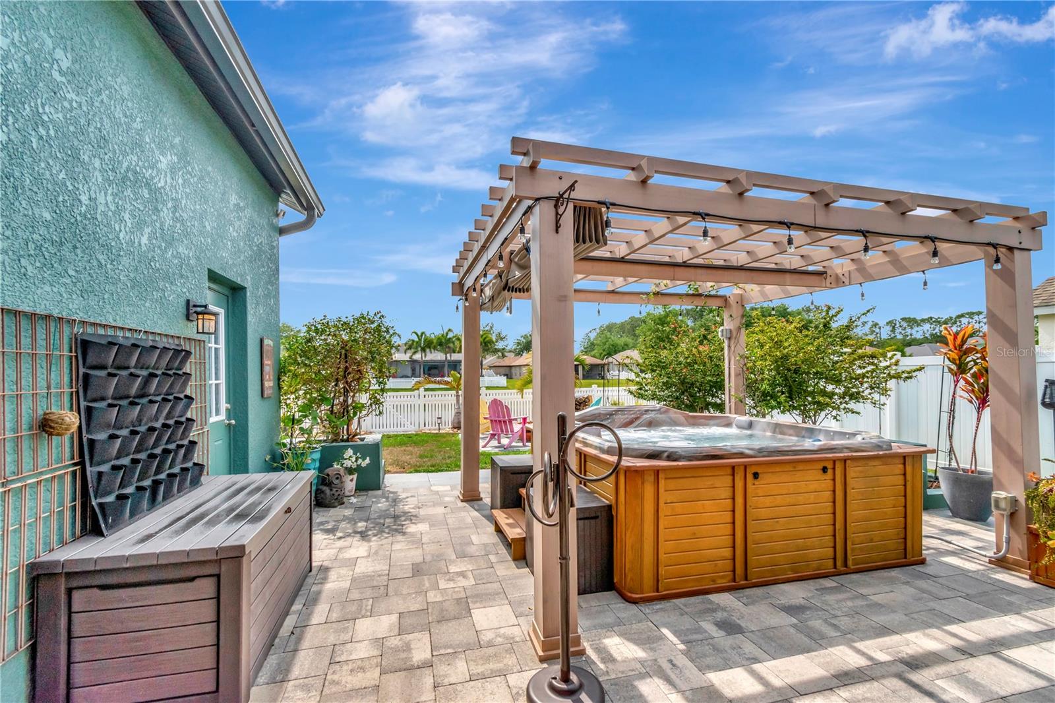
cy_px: 352
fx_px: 439
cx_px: 528
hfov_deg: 100.4
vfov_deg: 77.3
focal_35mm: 15
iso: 500
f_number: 7.1
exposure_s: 1/1600
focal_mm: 10
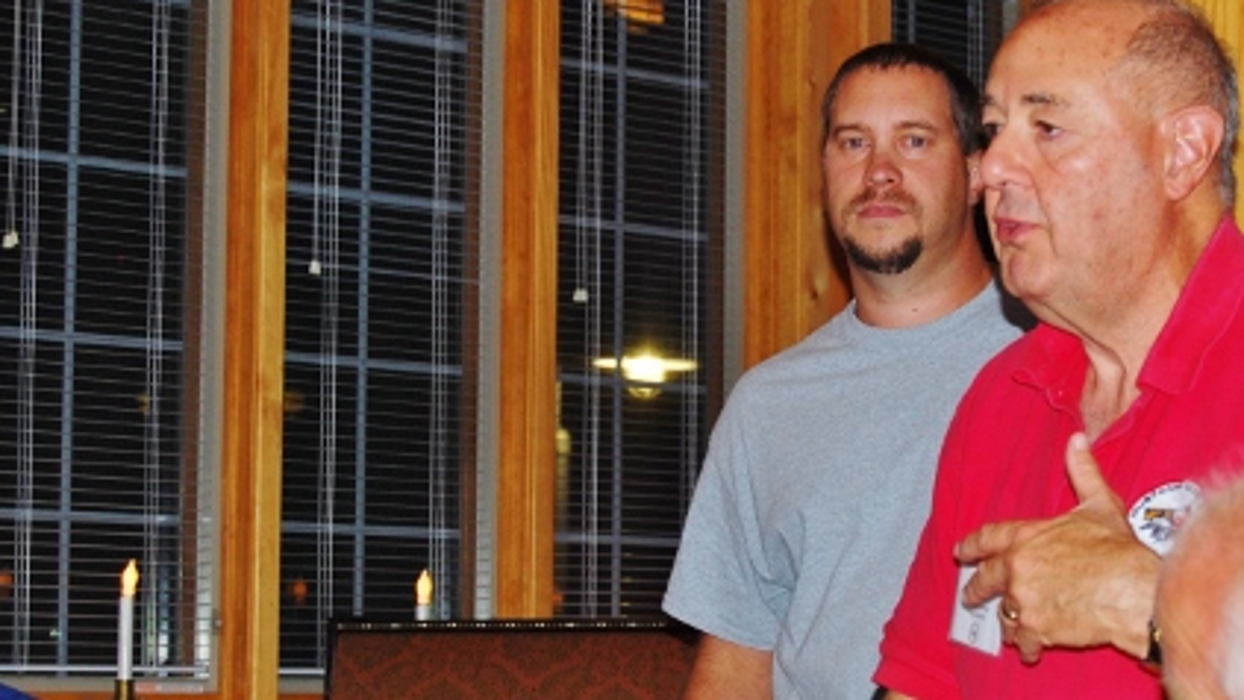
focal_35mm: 131
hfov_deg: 16.4
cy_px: 306
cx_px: 815
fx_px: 4315
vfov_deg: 9.3
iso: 220
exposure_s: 1/60
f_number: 5.6
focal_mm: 55
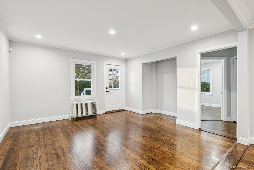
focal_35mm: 17
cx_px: 127
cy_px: 85
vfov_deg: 70.4
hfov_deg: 93.3
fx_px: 120
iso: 250
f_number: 8
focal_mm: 17
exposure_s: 1/8
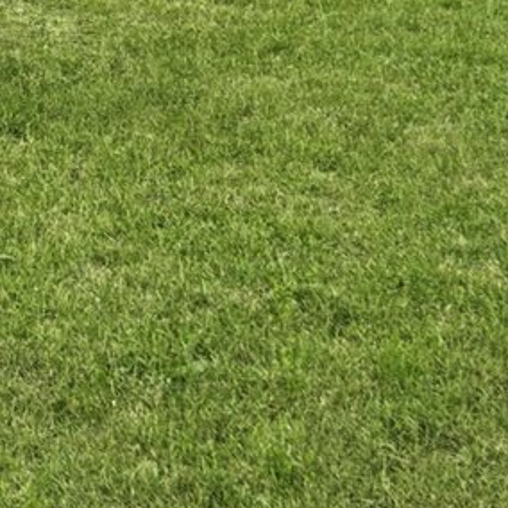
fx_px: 1527
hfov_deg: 15.0
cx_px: -544
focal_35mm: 92
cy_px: -269
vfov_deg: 17.0
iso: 100
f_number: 6.7
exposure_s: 1/250
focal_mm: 10
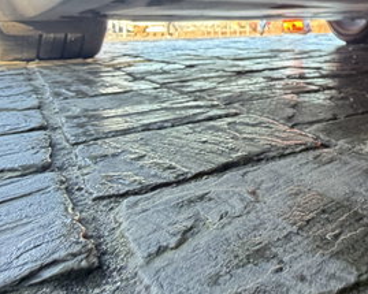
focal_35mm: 39
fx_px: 425
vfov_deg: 34.2
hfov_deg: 40.8
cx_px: 369
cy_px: -11
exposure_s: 1/70
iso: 320
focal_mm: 2.22
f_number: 2.2
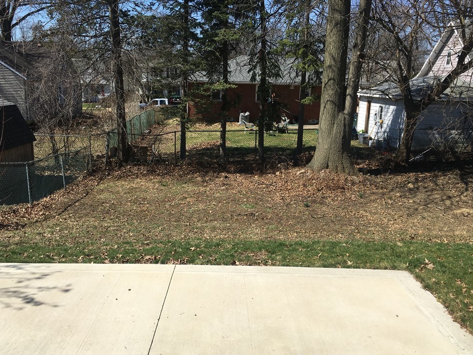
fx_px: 423
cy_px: 188
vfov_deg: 45.4
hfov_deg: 58.4
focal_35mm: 31
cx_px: 234
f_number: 2.2
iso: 25
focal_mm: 4.15
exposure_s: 1/2262
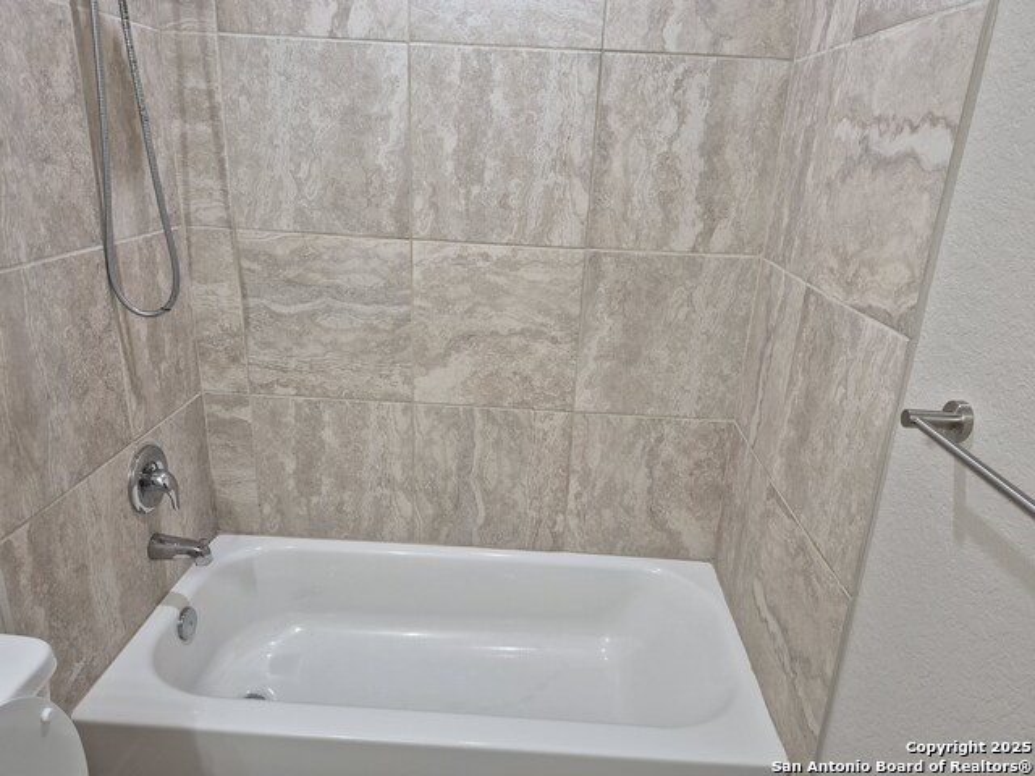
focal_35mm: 23
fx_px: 688
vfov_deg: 58.9
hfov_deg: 73.9
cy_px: 388
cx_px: 518
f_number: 1.8
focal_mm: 5.4
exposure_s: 1/120
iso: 200
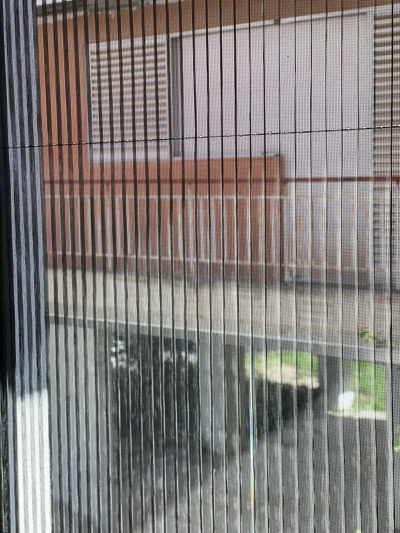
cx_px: 200
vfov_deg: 30.3
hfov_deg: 22.9
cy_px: 266
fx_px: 986
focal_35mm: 64
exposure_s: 1/139
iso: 20
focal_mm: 7.5
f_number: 2.2
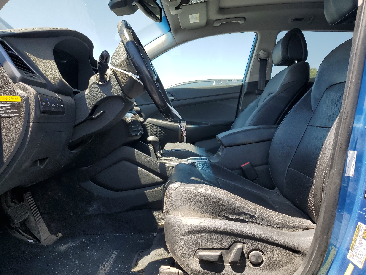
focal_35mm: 26
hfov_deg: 67.3
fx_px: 275
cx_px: 183
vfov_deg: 53.1
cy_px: 138
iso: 50
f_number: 1.5
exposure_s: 1/833
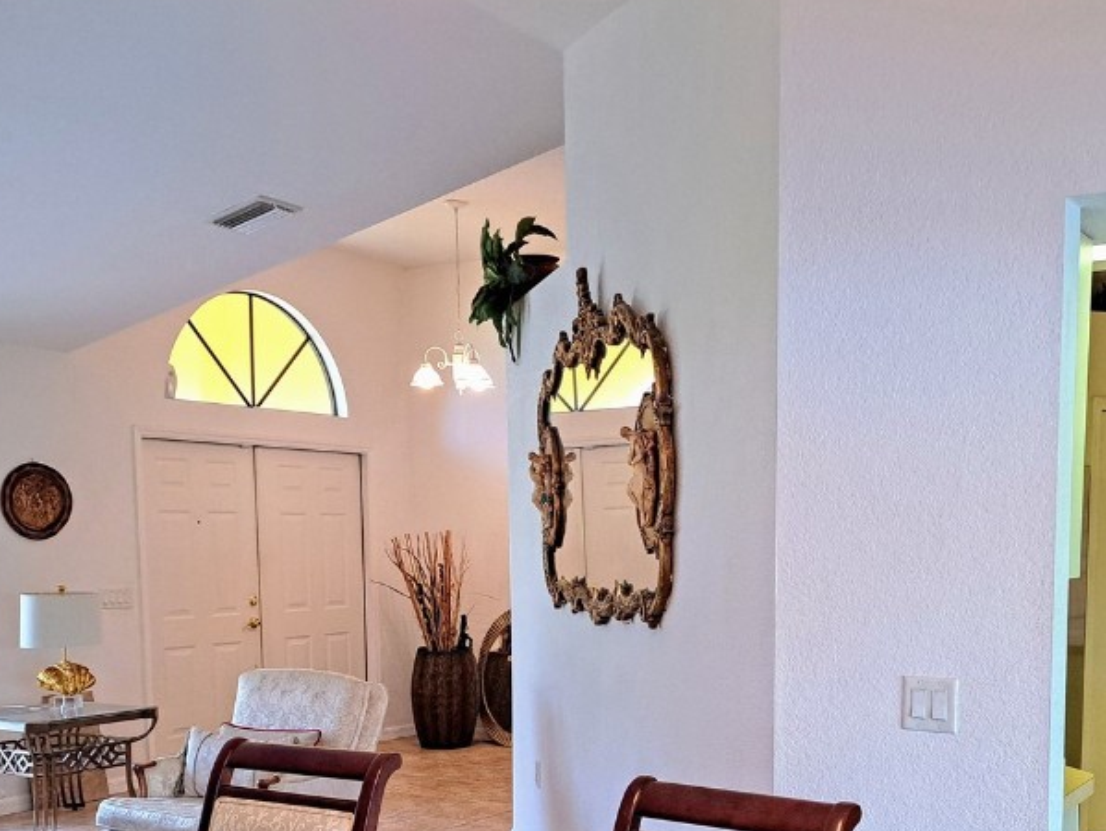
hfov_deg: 45.2
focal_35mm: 41
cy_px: 692
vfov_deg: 33.9
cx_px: 711
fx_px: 1311
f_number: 1.8
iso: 250
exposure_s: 1/60
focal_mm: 5.23
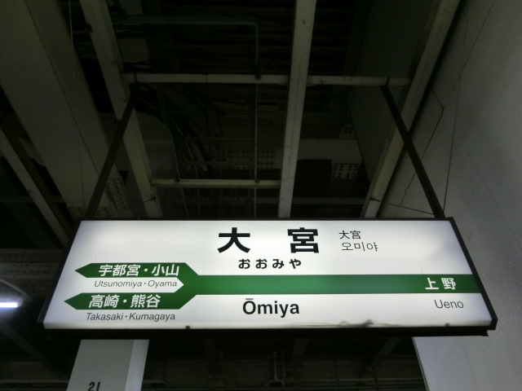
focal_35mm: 25
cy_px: 196
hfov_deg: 69.4
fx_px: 377
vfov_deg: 54.9
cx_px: 261
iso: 125
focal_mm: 4.5
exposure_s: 1/125
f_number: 3.5
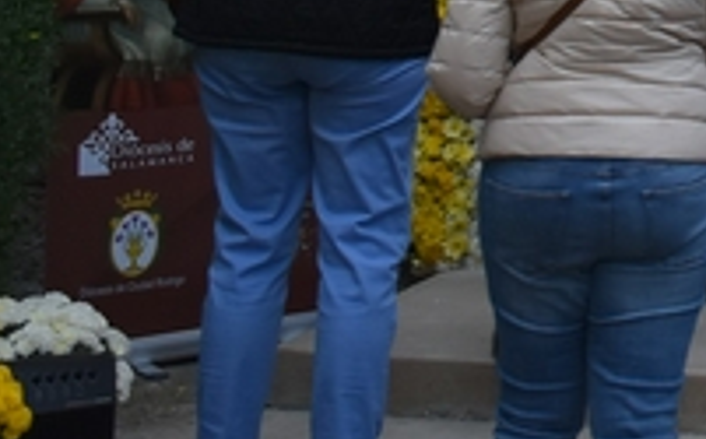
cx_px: 1205
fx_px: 2901
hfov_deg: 12.8
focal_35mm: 151
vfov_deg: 8.0
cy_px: -583
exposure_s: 1/60
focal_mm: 22
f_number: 4
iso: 640
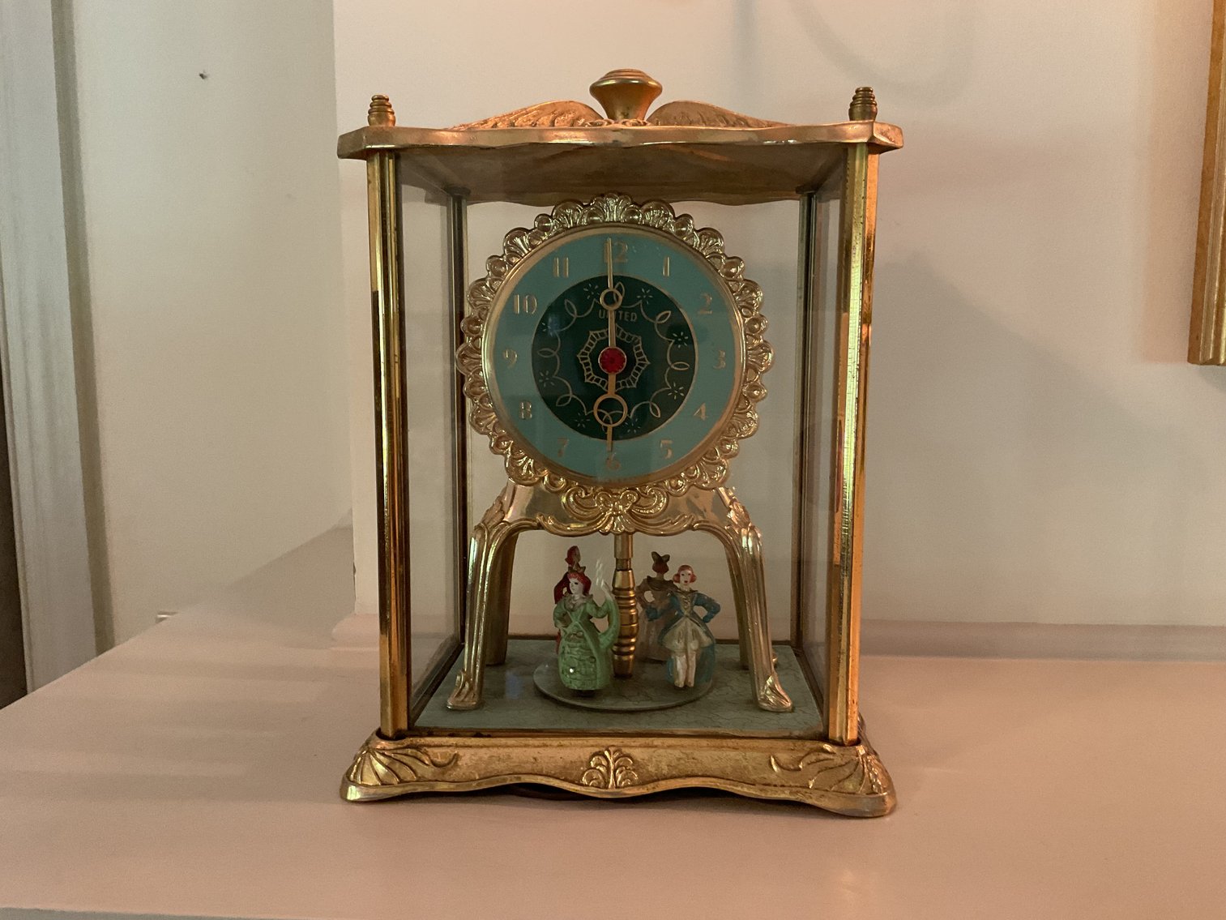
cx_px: 613
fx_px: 1027
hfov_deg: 61.7
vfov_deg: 48.2
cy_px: 460
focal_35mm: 29
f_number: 1.8
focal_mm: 3
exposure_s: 1/60
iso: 250
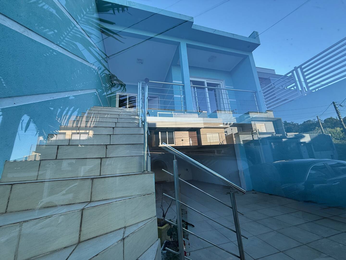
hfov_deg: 102.1
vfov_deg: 85.7
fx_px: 140
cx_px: 173
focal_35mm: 14
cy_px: 130
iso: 50
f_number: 2.2
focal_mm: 2.22
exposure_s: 1/200
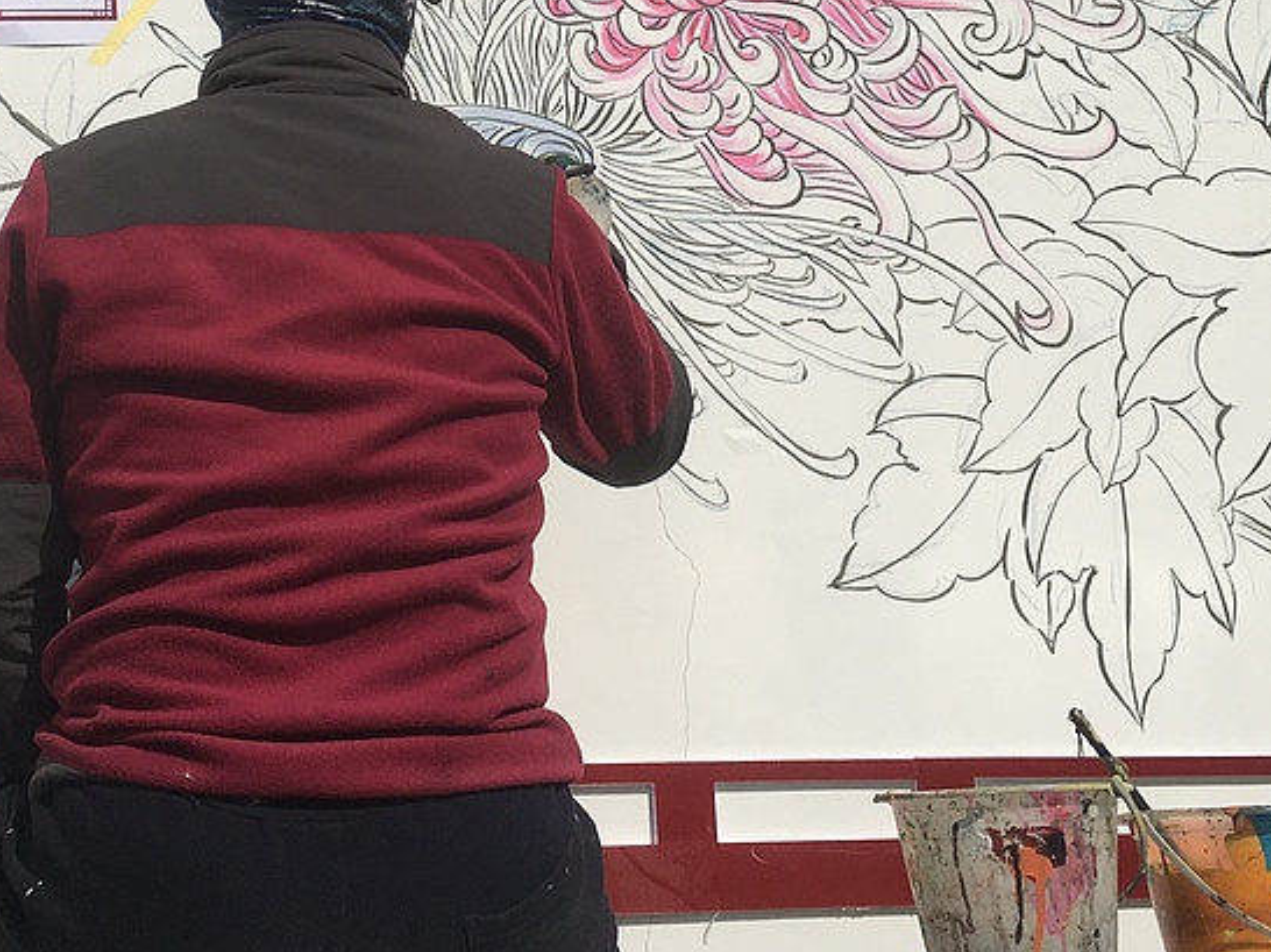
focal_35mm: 68
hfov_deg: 28.5
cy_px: -70
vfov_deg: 20.7
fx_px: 2496
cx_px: 487
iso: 25
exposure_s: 1/5128
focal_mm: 4.15
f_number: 2.2
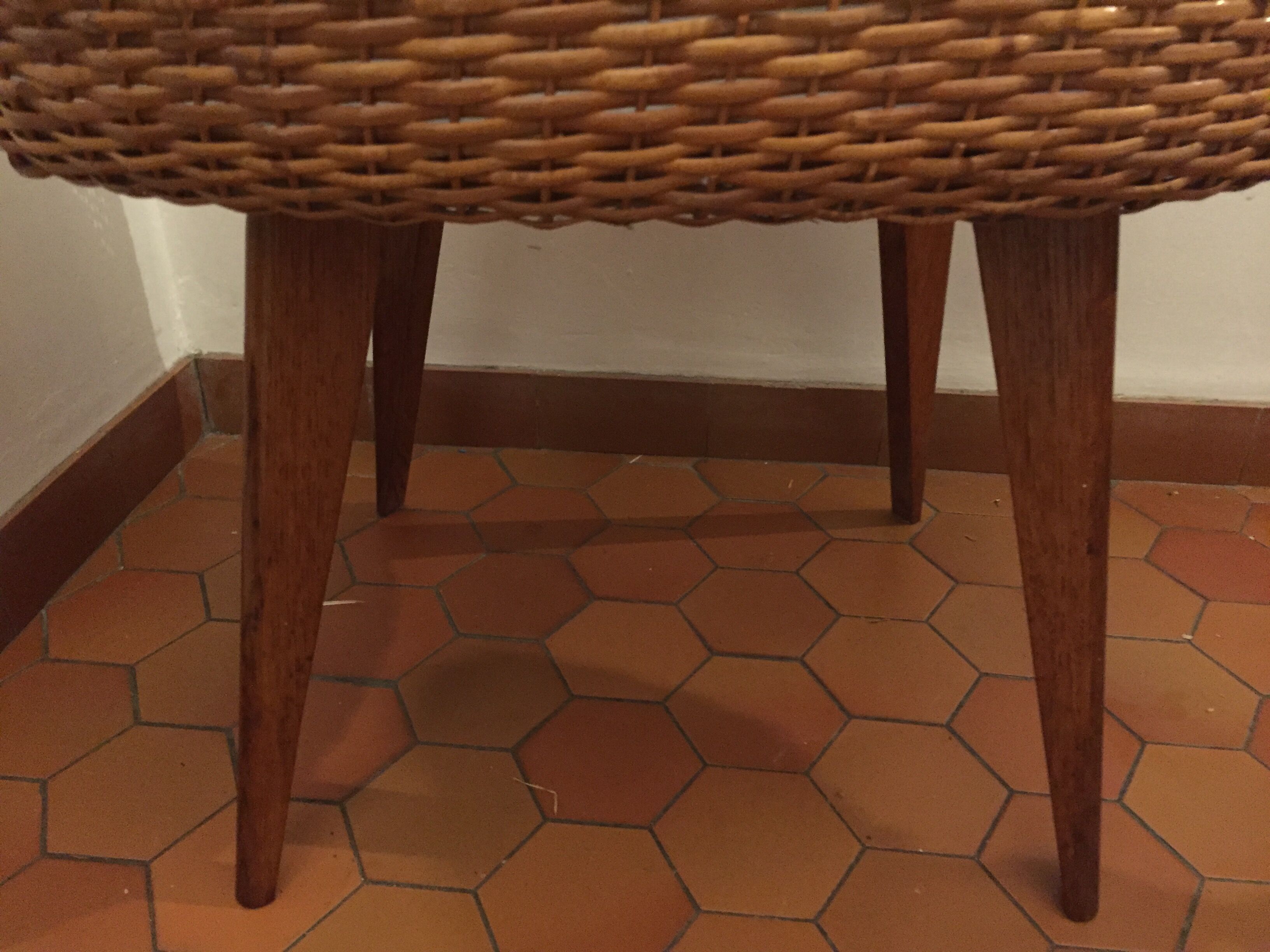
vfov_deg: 48.2
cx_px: 635
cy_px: 476
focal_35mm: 29
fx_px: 1064
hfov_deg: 61.7
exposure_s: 1/17
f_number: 2.2
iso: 640
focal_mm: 4.15
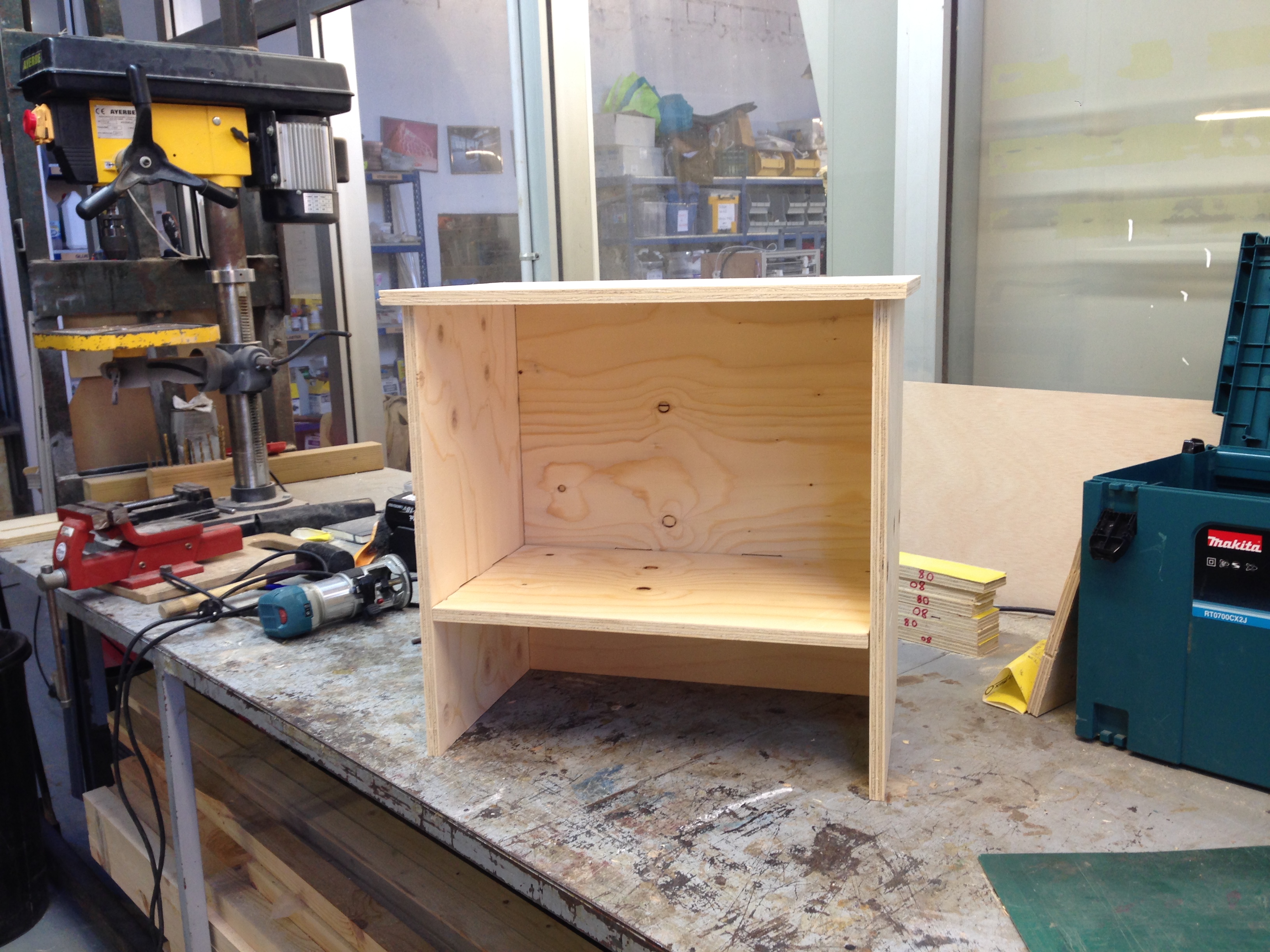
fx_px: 1211
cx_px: 635
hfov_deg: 55.4
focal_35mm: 33
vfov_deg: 42.9
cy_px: 476
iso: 50
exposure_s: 1/20
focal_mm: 4.12
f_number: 2.4
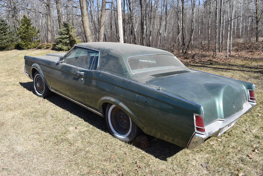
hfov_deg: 61.9
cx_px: 132
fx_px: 219
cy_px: 88
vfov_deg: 43.7
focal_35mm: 30
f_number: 8
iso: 125
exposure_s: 1/250
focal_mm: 20
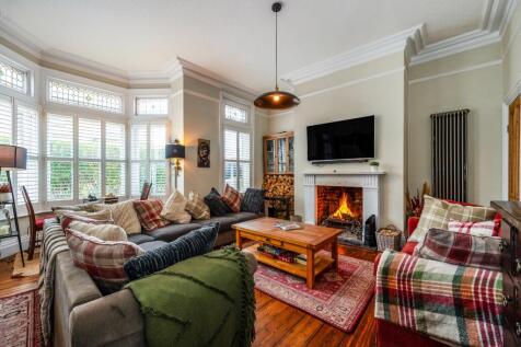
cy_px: 174
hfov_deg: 104.3
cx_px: 260
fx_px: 203
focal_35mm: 14
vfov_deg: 81.2
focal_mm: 14
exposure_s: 1/8
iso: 250
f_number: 7.1
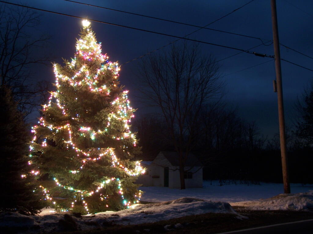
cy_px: 117
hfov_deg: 37.5
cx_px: 156
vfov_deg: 28.6
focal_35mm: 51
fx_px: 461
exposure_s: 16
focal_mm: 8.5
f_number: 3
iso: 80
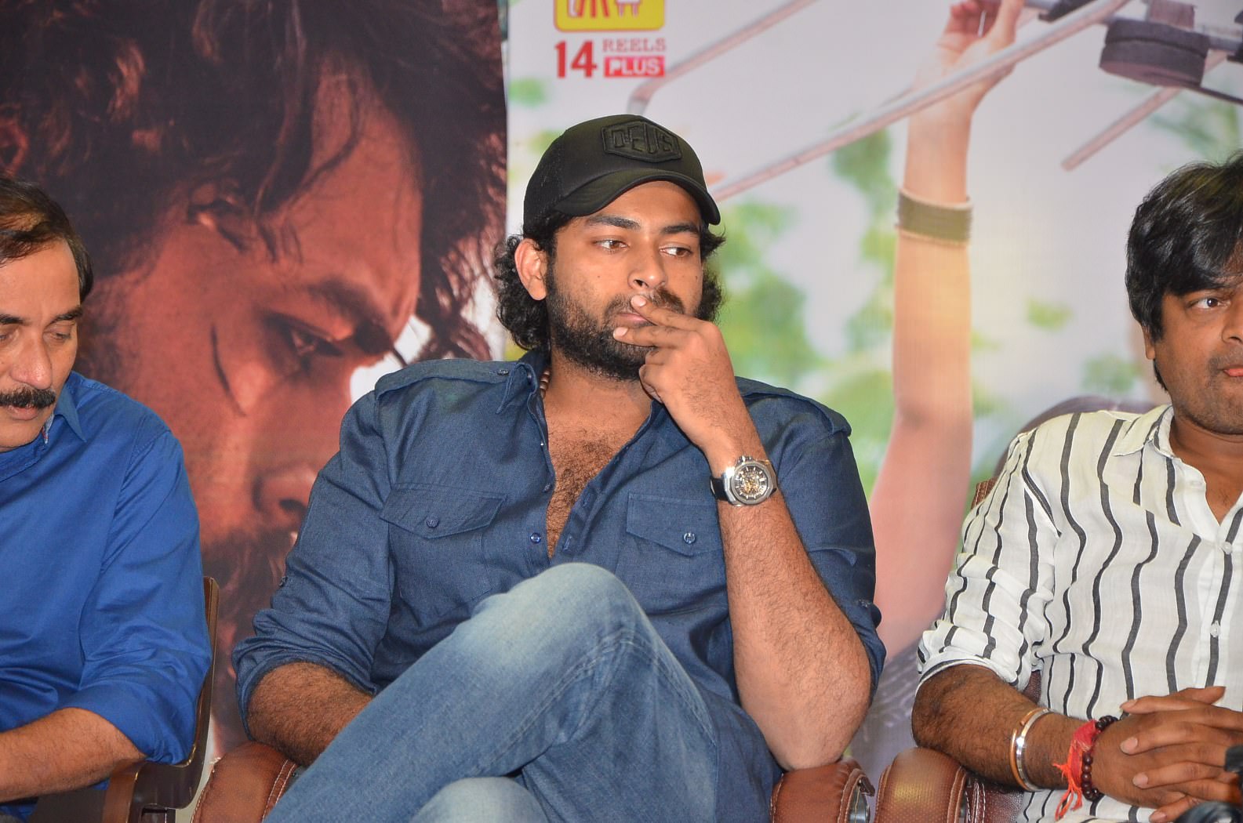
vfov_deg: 8.7
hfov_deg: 13.1
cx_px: 622
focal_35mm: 158
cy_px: 412
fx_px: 5427
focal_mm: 105
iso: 1600
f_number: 5.6
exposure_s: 1/125
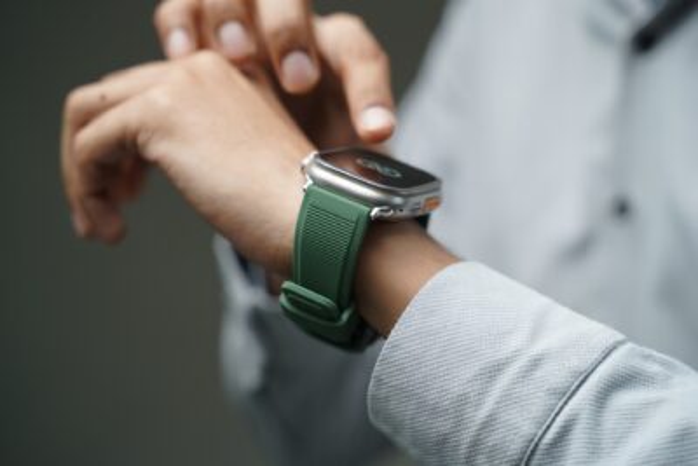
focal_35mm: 75
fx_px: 1455
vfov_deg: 18.2
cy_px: 233
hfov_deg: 27.0
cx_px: 349
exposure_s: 1/90
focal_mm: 75
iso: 800
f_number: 4
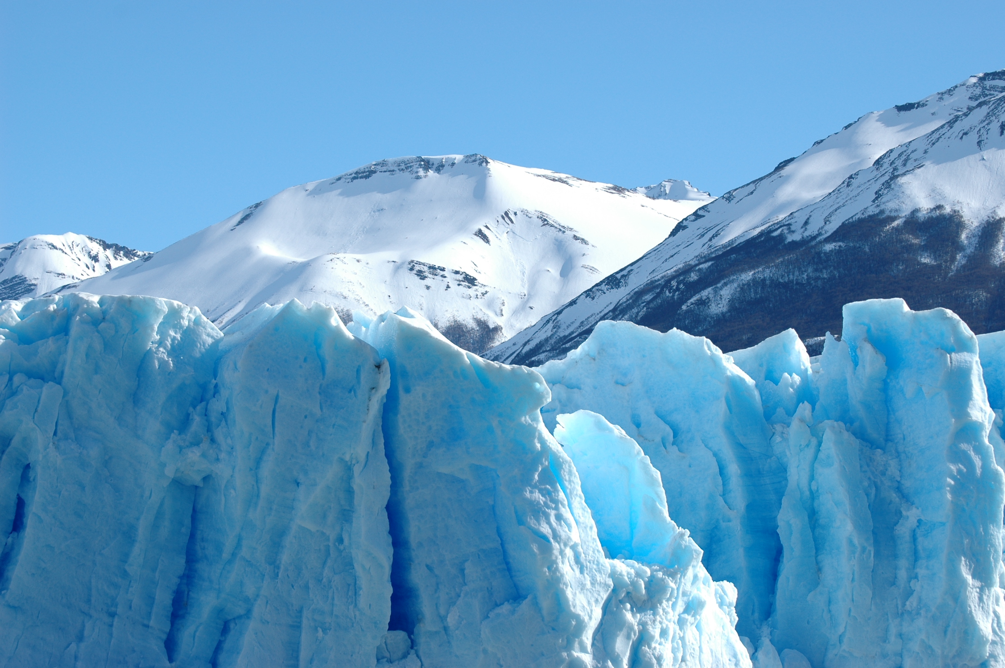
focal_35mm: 112
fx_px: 3137
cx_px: 502
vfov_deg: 12.1
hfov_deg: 18.2
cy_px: 334
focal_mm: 75
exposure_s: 1/1000
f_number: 8
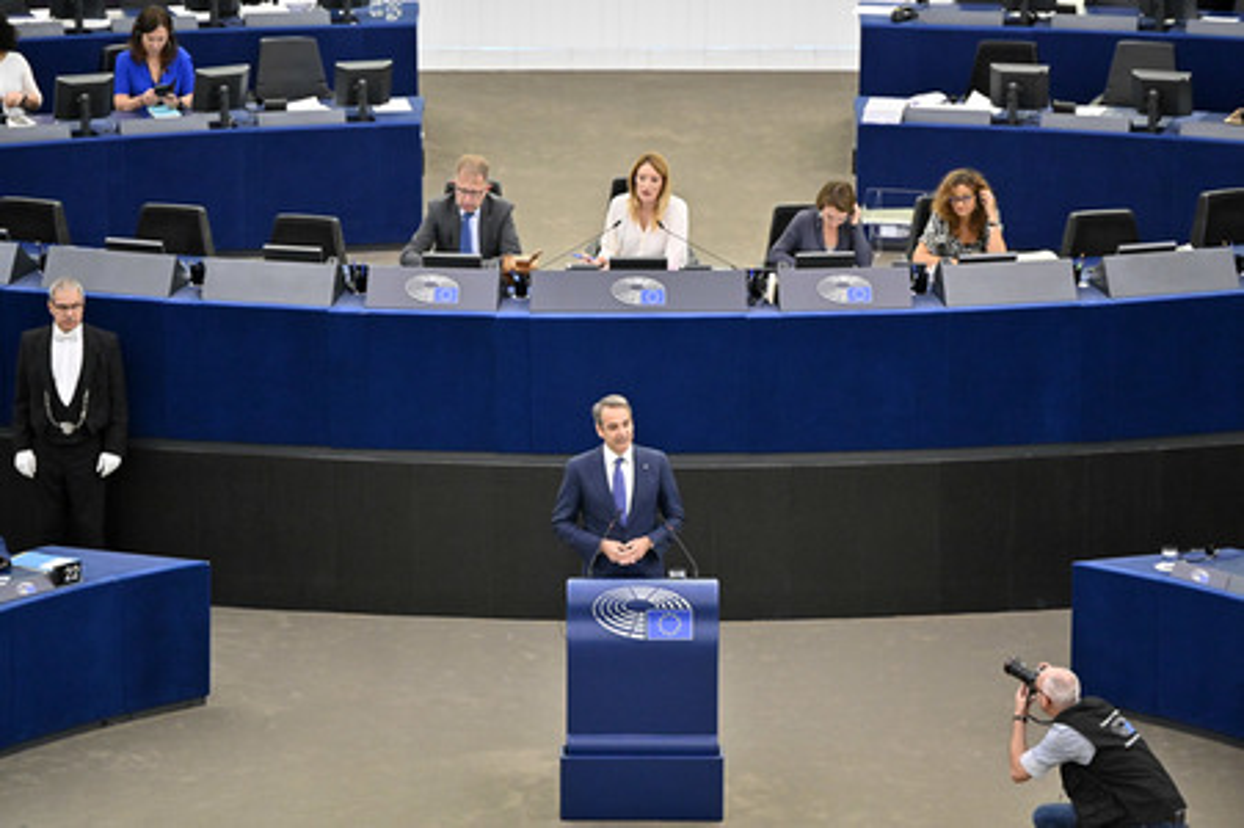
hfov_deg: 10.3
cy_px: 414
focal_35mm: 200
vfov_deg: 6.9
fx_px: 6906
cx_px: 622
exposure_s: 1/1000
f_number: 2.8
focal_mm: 200
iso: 5000
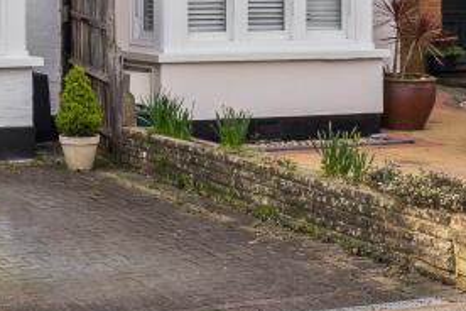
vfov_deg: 12.3
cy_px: -195
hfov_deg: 18.9
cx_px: -44
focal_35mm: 104
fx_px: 1346
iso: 800
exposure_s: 1/1600
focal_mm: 28
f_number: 6.3
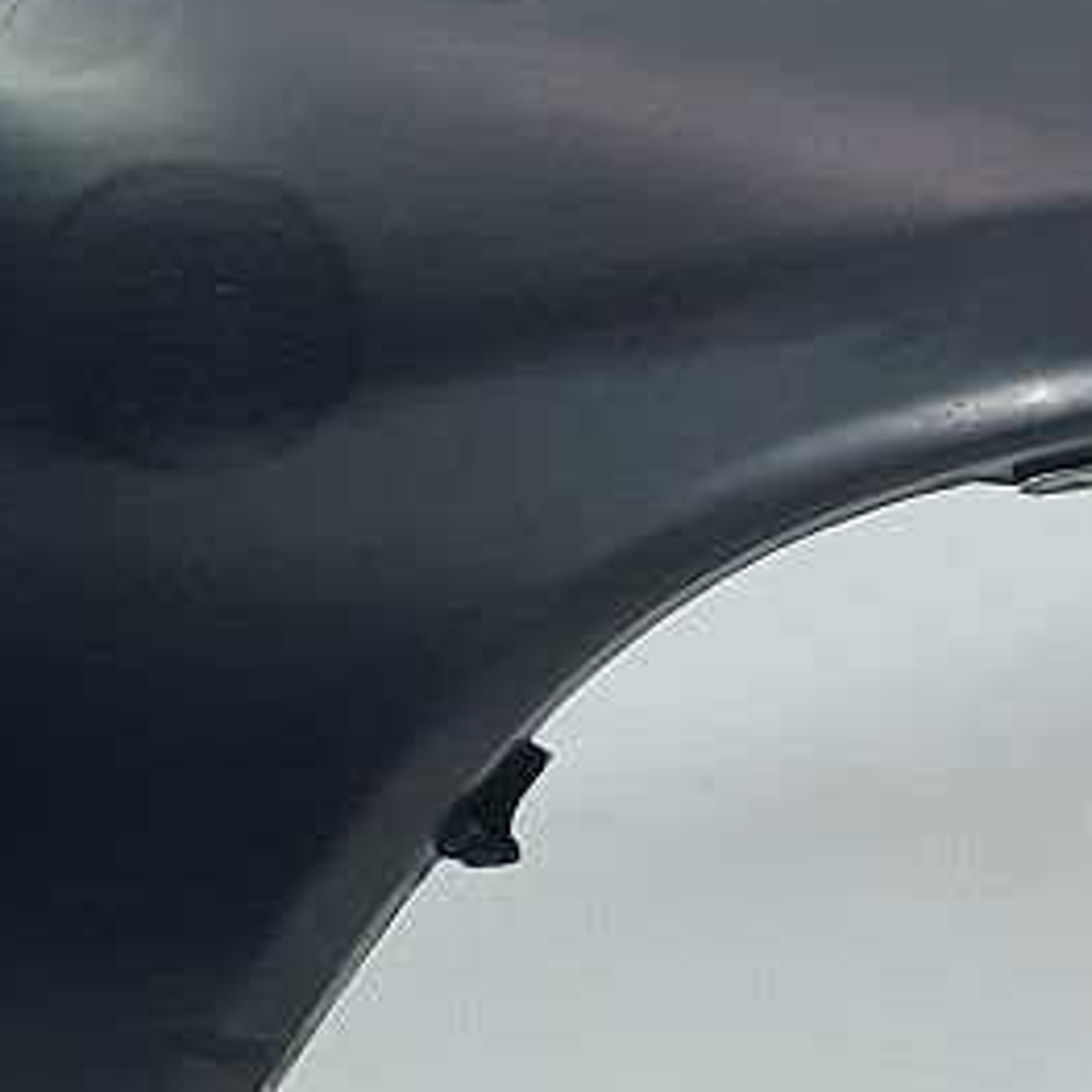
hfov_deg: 11.3
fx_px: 5496
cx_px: 222
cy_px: 955
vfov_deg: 11.3
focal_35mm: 154
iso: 80
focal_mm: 3.93
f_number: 1.7
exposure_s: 1/50
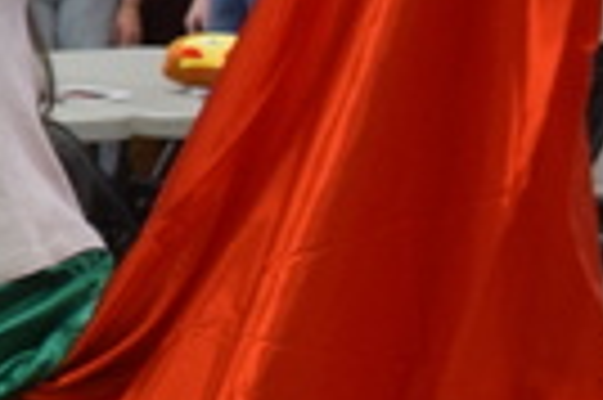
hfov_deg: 6.9
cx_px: -1490
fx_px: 4233
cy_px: -56
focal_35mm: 253
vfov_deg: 5.4
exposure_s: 1/60
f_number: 4
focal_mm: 22
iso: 800
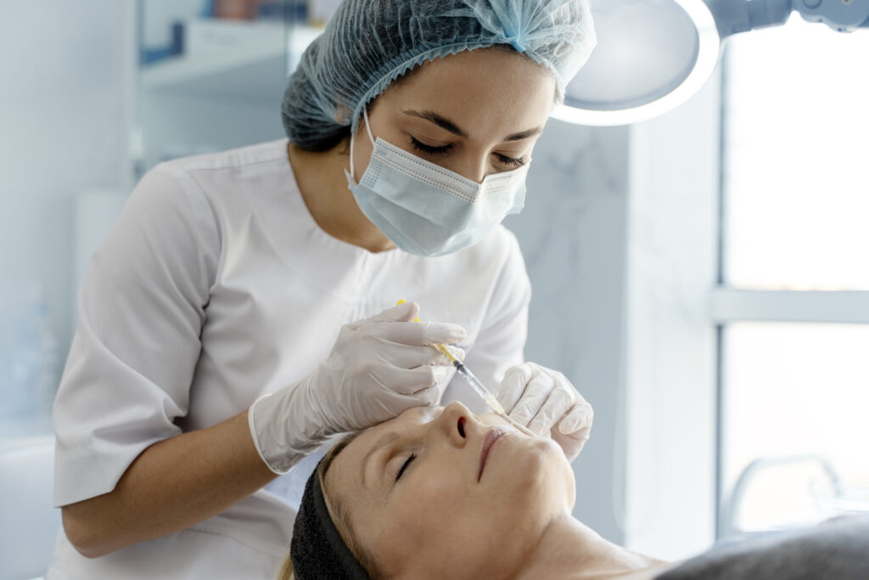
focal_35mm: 48
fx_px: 1159
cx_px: 434
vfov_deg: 28.1
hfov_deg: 41.1
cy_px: 290
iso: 320
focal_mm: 48
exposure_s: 1/250
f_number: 2.8
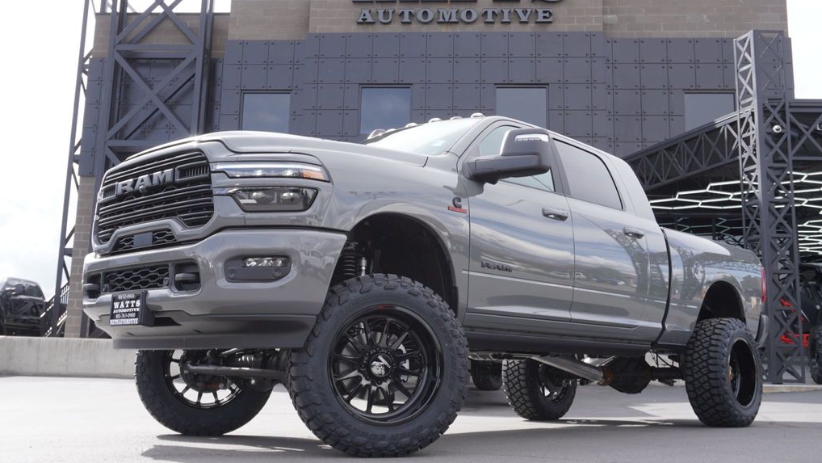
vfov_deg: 30.0
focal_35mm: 40
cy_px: 205
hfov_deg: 51.0
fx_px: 862
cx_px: 410
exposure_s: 1/160
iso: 160
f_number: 8
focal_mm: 25
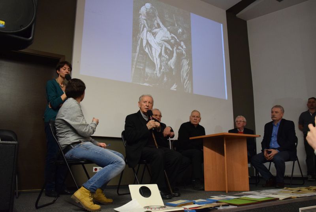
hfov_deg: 59.4
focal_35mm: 32
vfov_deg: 41.8
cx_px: 158
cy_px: 106
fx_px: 277
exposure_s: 1/60
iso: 2800
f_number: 3.8
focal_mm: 21
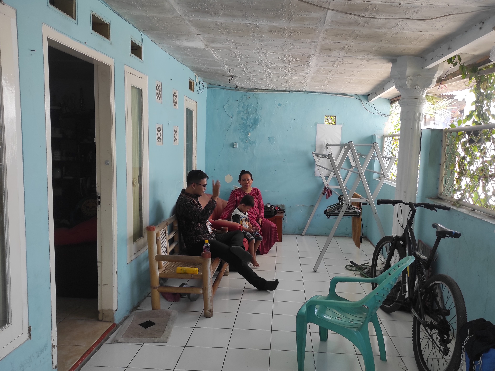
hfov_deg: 63.4
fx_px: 400
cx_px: 266
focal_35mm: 28
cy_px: 193
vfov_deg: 49.7
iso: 102
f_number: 1.89
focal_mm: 5.43
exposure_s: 1/100
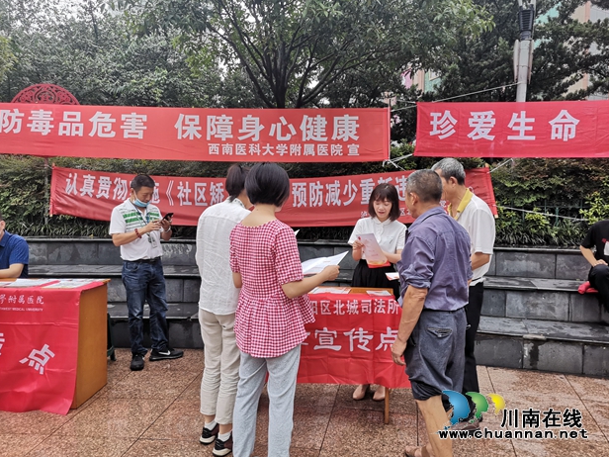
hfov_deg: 65.3
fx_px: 475
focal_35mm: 27
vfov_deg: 51.4
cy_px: 227
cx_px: 311
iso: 100
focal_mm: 5.5
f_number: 1.8
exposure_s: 1/100
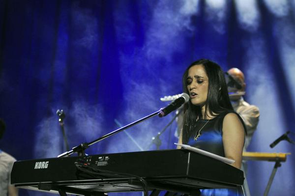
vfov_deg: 11.4
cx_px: 148
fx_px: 983
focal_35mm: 120
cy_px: 98
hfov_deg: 17.1
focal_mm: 80
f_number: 2.8
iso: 800
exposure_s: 1/60
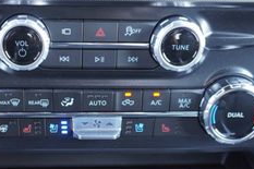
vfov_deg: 20.3
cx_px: 77
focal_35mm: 66
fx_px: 465
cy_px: 138
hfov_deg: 30.2
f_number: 4
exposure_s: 1/60
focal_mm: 16
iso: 640
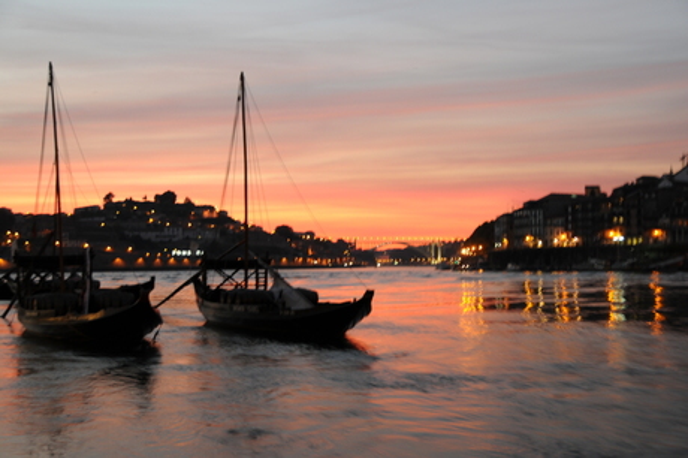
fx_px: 917
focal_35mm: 48
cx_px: 344
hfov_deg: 41.1
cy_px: 229
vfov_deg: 28.0
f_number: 4
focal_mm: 32
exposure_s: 1/4
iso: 250
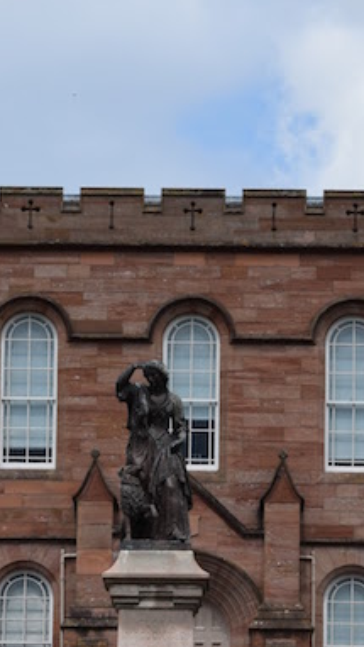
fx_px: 3670
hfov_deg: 5.7
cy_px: 424
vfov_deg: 10.1
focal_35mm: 214
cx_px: 196
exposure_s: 1/400
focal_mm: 52
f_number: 10
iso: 200
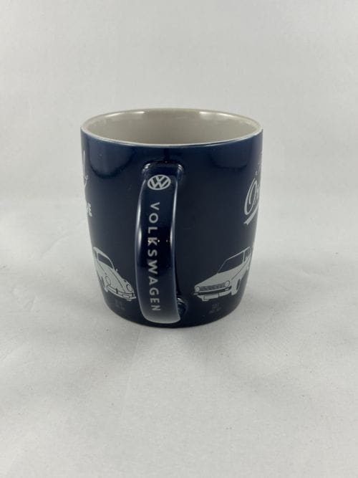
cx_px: 179
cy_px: 239
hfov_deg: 30.3
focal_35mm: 48
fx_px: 662
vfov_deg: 39.7
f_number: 1.78
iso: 64
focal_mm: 6.86
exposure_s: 1/100
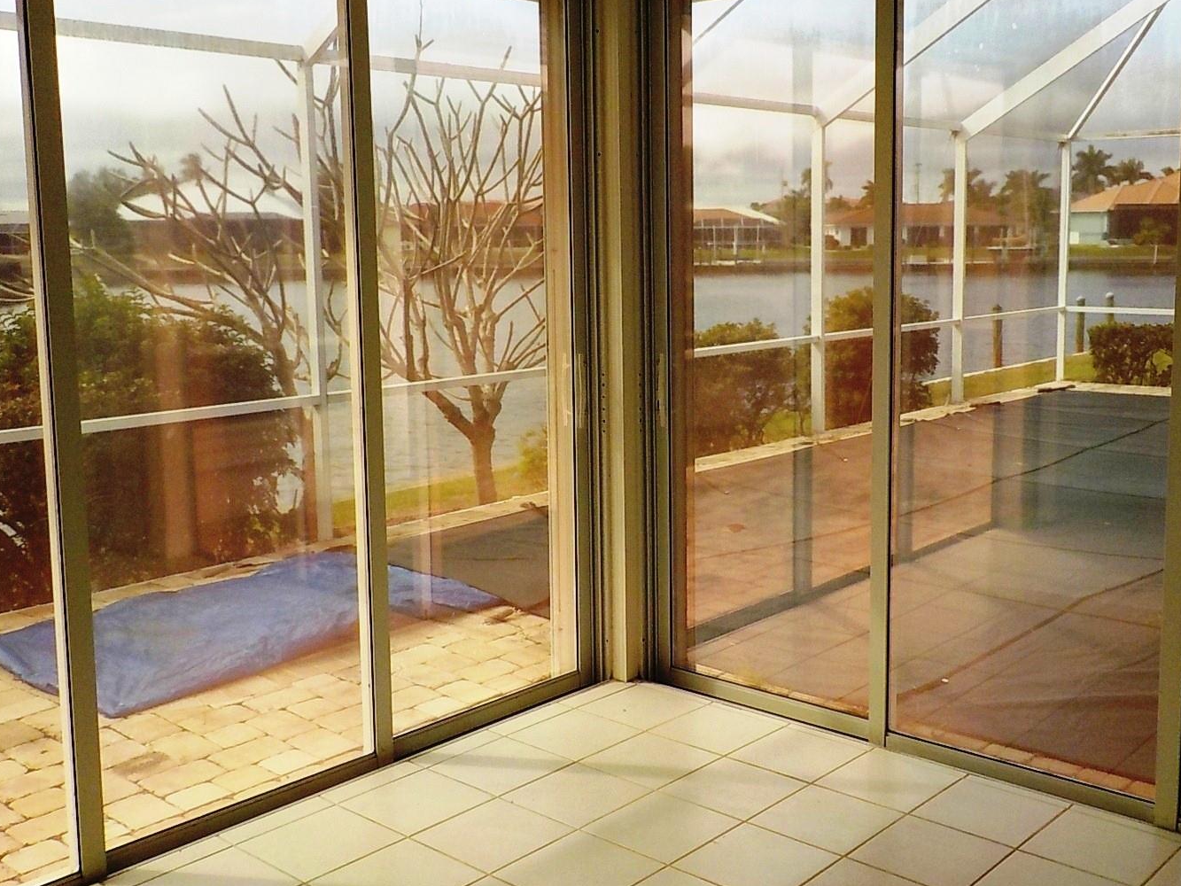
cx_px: 674
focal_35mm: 36
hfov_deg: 51.2
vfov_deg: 39.6
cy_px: 385
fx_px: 1228
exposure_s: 1/400
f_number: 3.3
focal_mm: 4.1
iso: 125
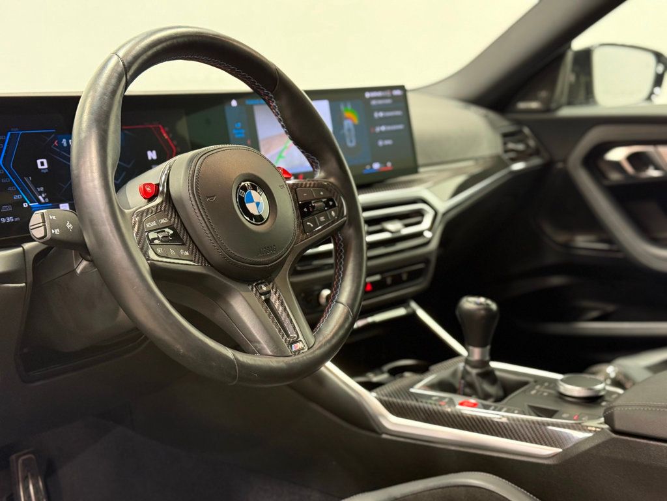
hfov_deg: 39.7
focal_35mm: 48
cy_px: 250
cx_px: 334
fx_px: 925
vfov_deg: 30.3
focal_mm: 6.76
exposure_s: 1/60
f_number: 1.78
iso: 250
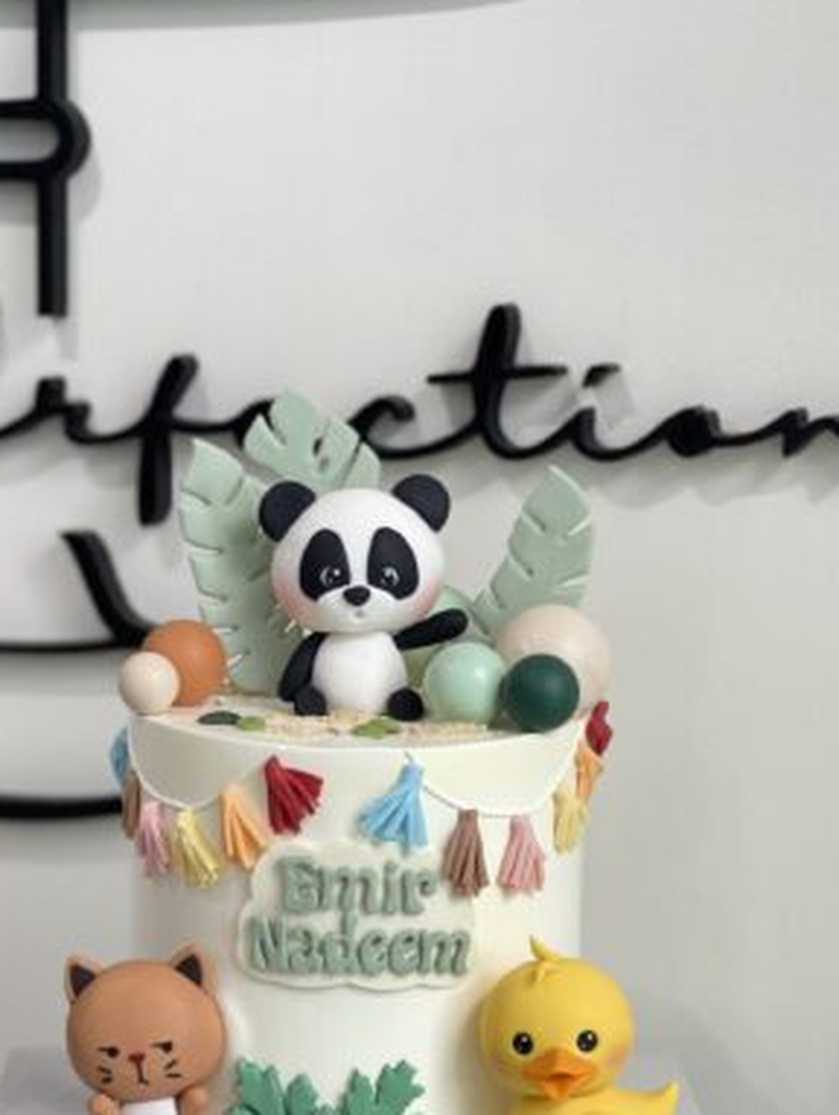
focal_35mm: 89
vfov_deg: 21.9
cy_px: 732
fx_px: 2871
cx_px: 358
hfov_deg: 16.6
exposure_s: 1/100
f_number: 2.2
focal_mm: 7.5
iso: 64
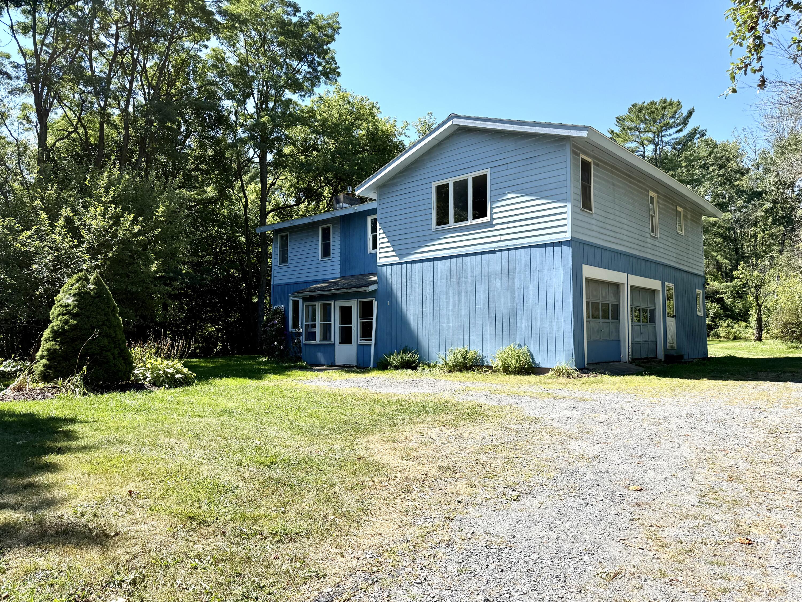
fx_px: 556
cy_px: 301
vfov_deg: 56.8
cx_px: 401
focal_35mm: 24
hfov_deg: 71.6
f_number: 1.78
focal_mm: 6.76
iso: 80
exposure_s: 1/2370
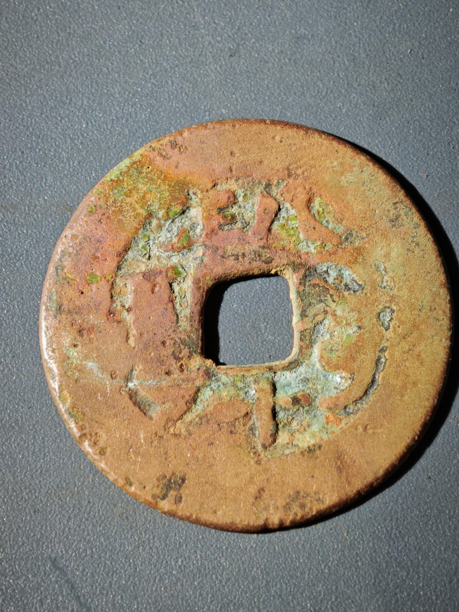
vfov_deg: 17.6
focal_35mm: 112
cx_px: 230
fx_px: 1980
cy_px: 306
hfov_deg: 13.2
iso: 250
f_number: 2
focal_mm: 9
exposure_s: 1/100
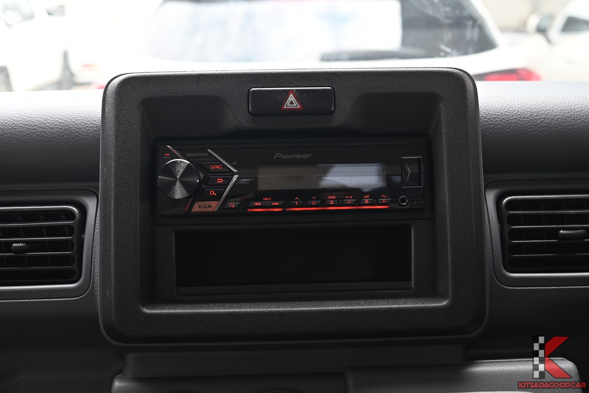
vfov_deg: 33.4
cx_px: 294
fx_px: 655
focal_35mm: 40
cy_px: 196
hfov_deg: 48.4
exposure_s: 1/30
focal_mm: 40
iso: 100
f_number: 5.6
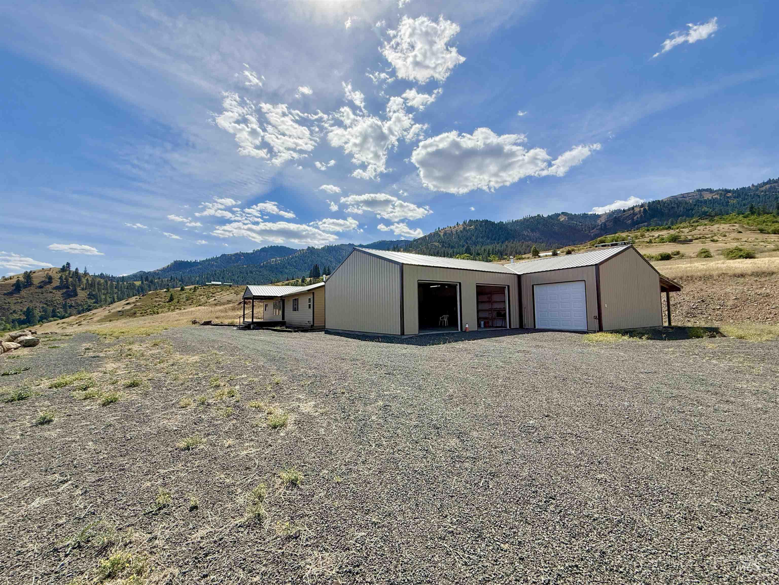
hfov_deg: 102.1
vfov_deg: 85.7
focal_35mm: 14
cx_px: 390
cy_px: 292
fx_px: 315
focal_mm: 2.22
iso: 50
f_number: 2.2
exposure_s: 1/3460
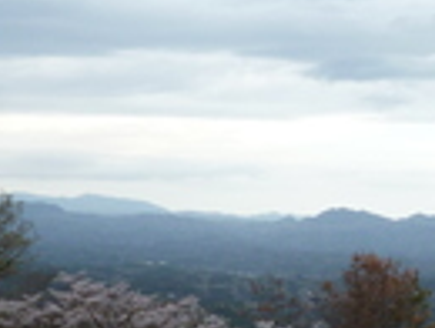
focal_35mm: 103
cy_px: 301
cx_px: 351
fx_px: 1297
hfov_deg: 18.9
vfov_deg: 14.3
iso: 100
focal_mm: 5
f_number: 3.1
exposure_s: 1/320
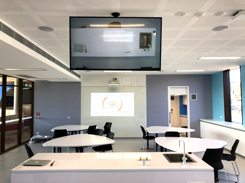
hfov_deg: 63.4
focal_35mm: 28
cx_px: 122
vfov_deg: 49.7
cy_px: 92
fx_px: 198
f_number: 1.8
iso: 40
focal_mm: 4
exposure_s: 1/120
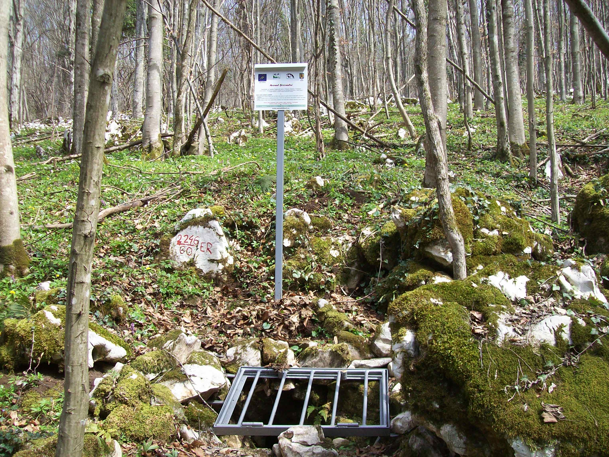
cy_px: 228
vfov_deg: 39.7
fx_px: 633
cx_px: 304
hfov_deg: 51.4
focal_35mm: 36
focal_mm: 6
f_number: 2.7
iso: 80
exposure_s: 1/328
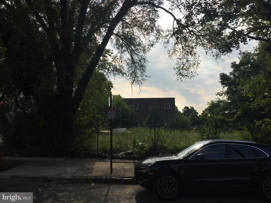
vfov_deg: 48.2
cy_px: 102
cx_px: 136
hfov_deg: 61.7
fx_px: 227
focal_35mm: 29
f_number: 2.2
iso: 25
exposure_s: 1/2079
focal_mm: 4.15
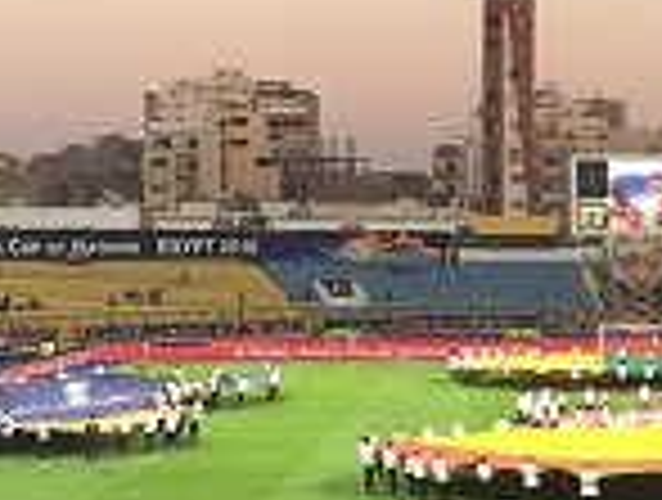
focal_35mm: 118
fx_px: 2262
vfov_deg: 12.6
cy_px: 225
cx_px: 698
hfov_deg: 16.2
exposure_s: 1/100
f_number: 2.2
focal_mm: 4.15
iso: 50
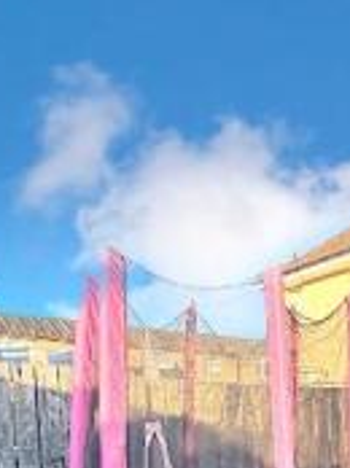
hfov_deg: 24.0
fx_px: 635
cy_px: 475
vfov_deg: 36.2
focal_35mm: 47
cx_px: 532
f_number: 2.2
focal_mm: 2.22
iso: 50
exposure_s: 1/751
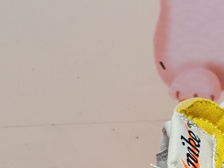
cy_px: 333
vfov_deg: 11.3
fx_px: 770
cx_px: 305
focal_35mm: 119
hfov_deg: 15.6
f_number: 2.4
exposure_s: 1/274
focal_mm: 4.3
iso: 50
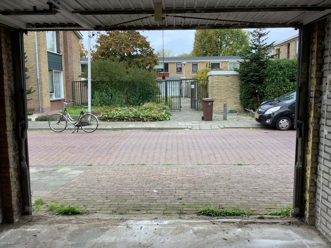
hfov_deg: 58.4
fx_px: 296
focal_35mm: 31
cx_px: 166
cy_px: 124
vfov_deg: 45.4
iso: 25
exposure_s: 1/126
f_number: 2.4
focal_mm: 3.3
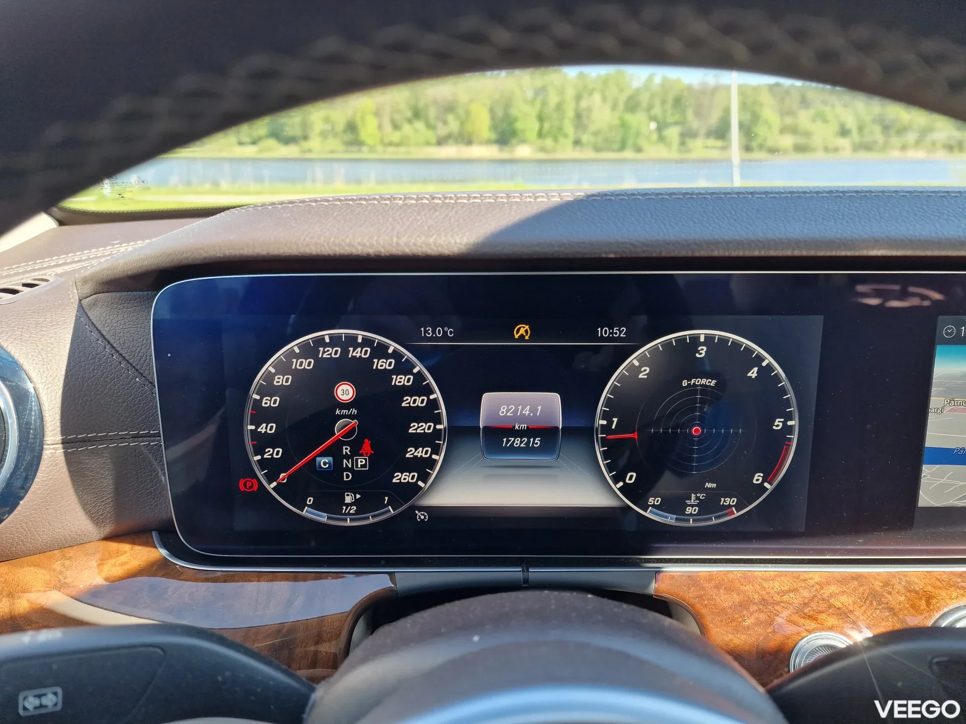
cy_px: 362
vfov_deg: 58.9
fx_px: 642
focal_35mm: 23
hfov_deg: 73.9
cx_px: 483
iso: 50
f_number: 1.8
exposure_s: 1/180
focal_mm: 6.4
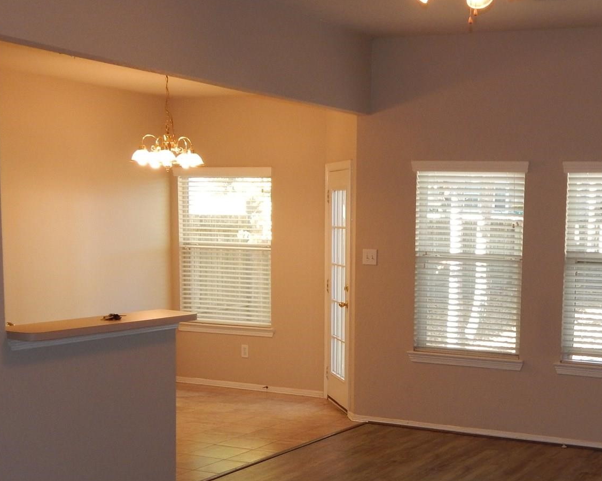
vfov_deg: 27.2
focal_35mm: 55
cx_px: 456
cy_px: 364
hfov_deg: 33.4
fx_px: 980
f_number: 3.2
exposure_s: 1/30
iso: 200
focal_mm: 5.6
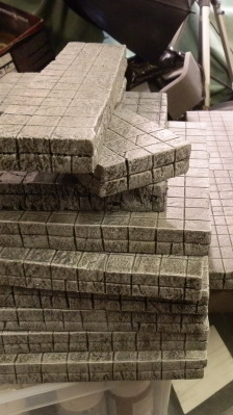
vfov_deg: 49.4
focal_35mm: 41
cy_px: 207
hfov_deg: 28.5
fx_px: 451
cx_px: 179
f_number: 3.1
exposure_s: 1/30
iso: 400
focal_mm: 5
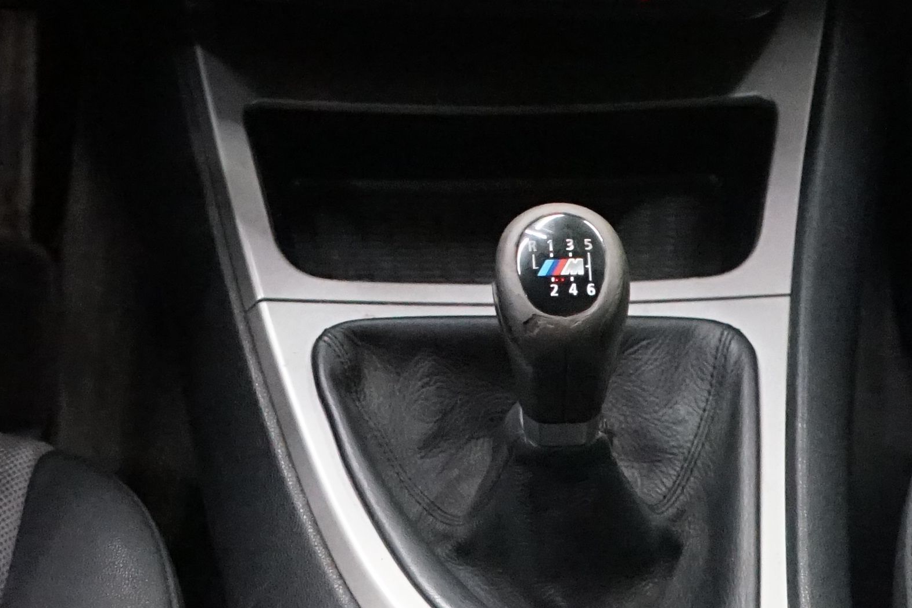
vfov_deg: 12.6
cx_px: 339
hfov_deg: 19.1
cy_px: -46
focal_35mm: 107
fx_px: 2711
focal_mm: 28
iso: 6400
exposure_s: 1/160
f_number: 3.5
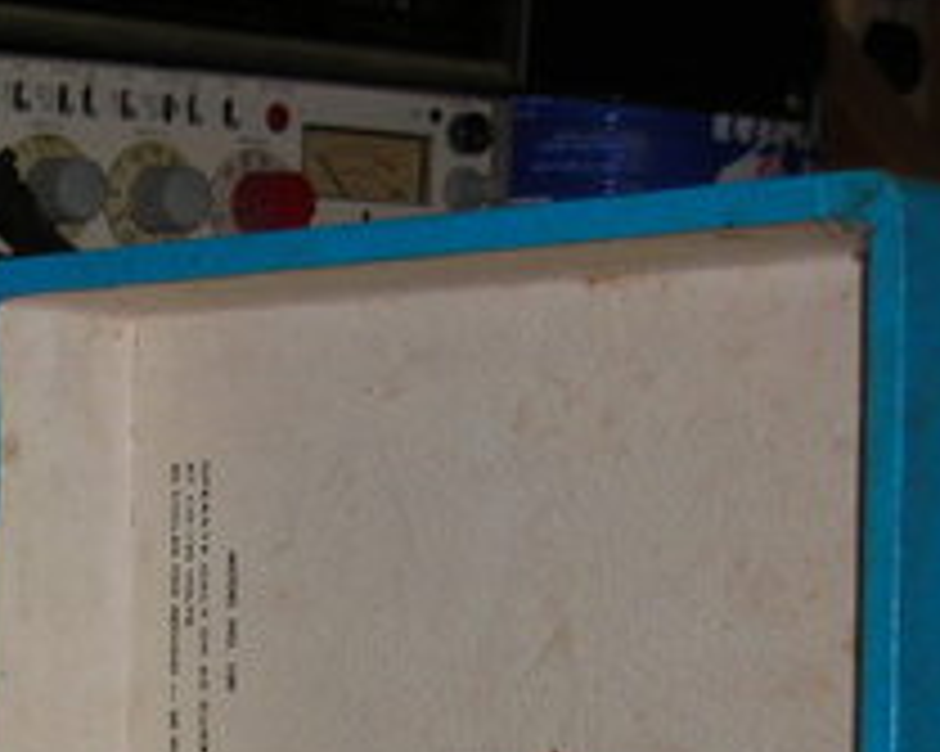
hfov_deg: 10.4
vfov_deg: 8.4
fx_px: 5061
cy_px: 892
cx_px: -292
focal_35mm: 182
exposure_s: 1/60.1
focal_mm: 10.8
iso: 50
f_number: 3.9
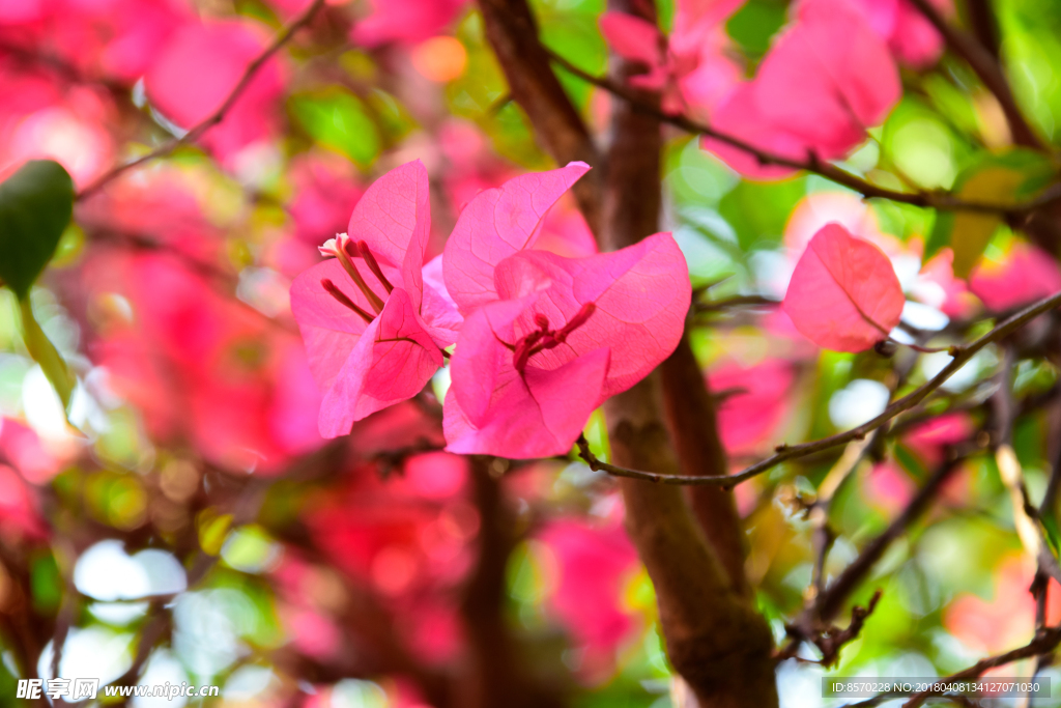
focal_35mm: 158
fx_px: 4642
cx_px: 530
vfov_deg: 8.7
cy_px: 354
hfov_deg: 13.0
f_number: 8
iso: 200
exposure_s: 1/20
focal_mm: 105
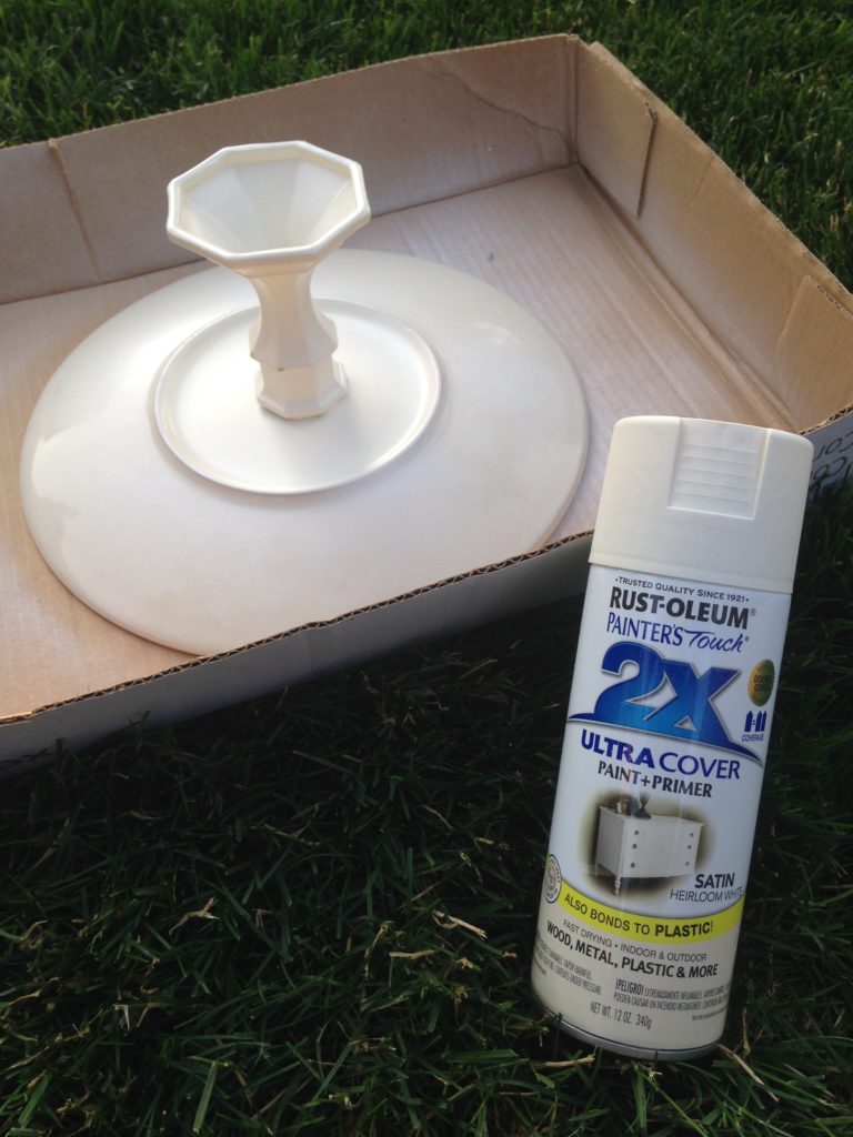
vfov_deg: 55.4
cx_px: 426
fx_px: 1084
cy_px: 568
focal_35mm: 33
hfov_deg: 42.9
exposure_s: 1/149
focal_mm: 4.12
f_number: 2.4
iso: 50
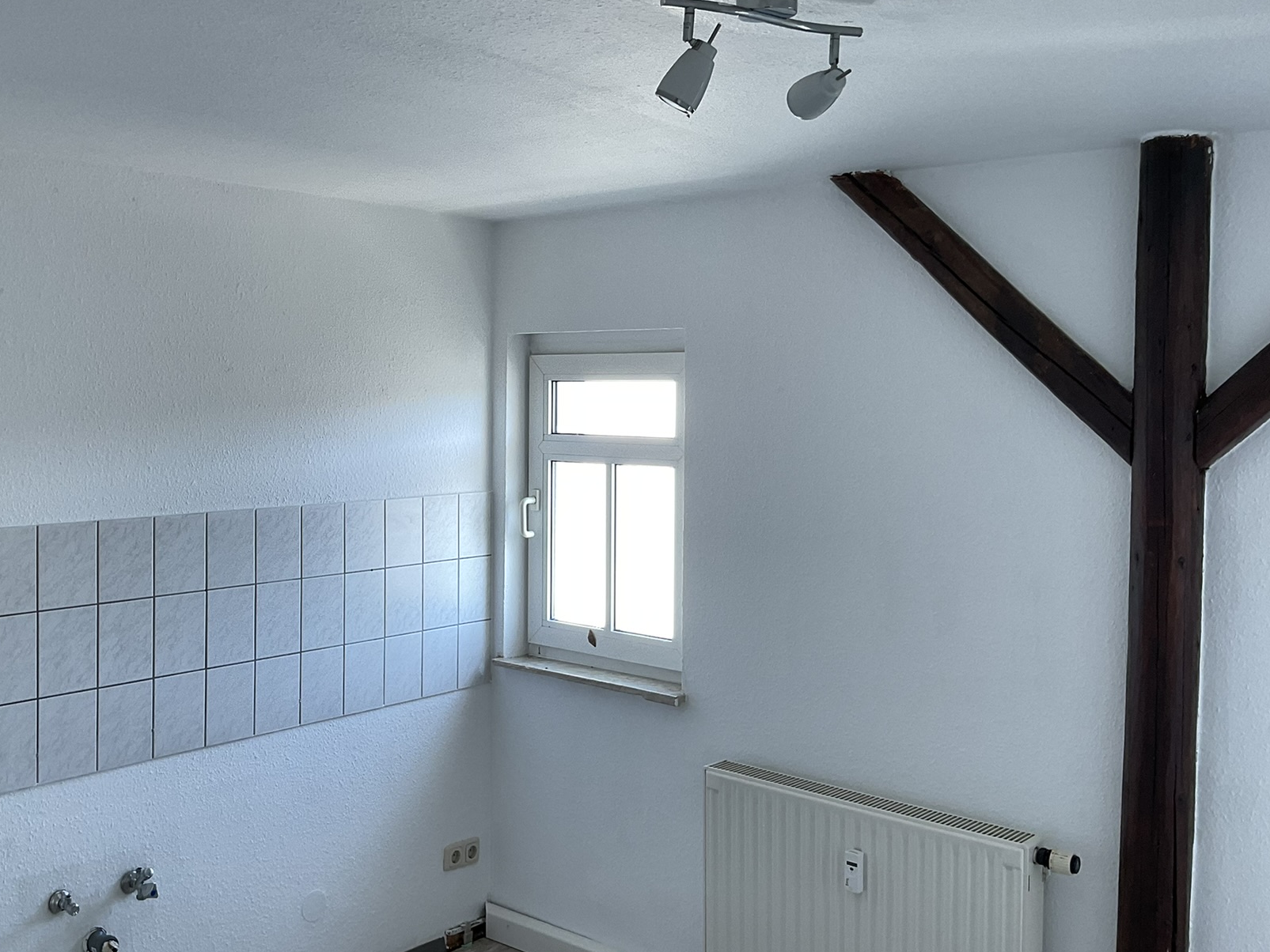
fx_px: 1358
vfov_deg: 38.7
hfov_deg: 49.7
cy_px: 444
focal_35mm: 37
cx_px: 482
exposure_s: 1/69
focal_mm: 3
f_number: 1.8
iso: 64
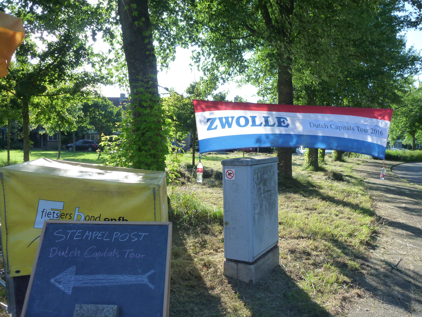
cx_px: 211
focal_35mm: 28
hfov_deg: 63.4
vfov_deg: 49.7
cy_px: 158
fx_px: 341
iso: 125
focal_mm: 4.9
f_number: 3.3
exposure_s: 1/200
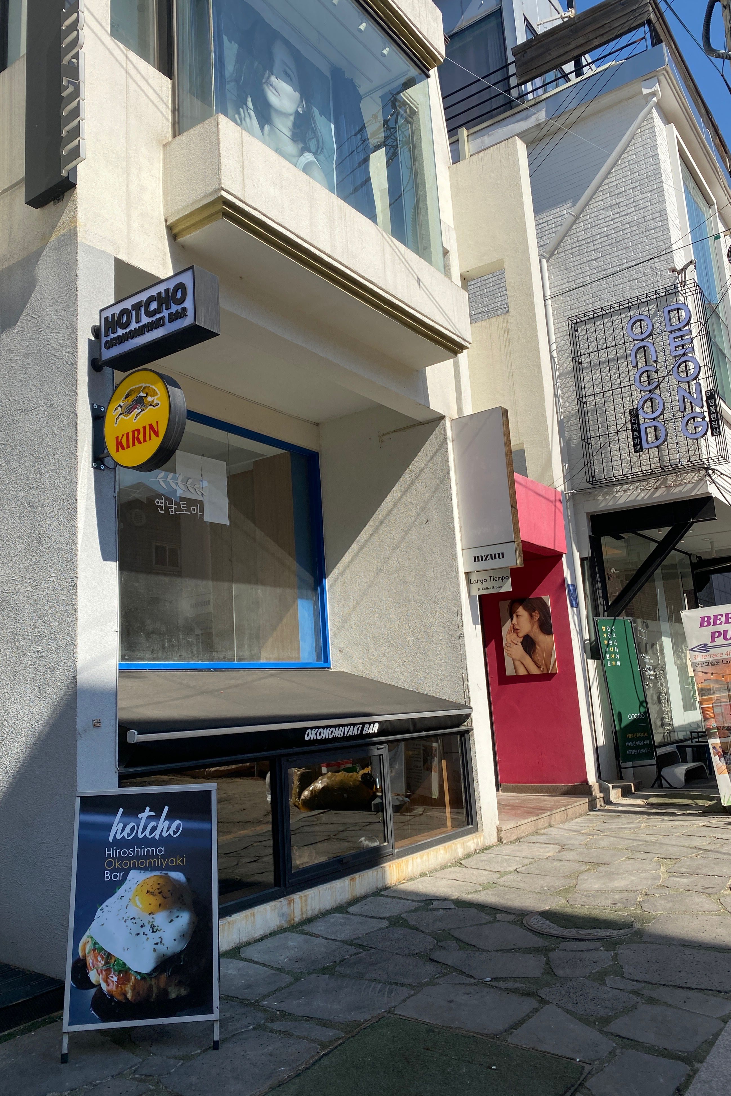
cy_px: 540
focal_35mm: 28
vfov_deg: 65.5
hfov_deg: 46.3
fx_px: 853
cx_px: 331
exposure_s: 1/2890
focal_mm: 4.25
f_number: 1.8
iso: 32
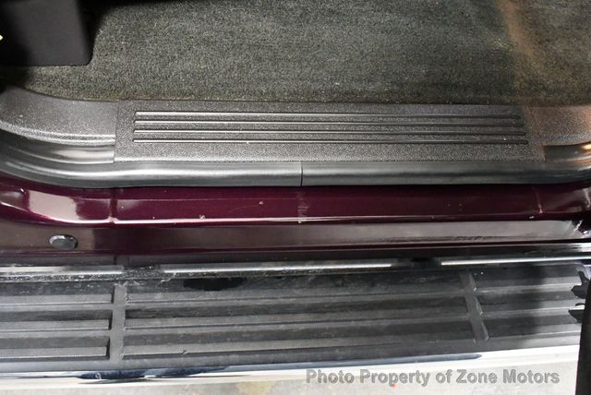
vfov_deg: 36.9
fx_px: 592
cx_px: 296
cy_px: 198
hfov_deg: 53.1
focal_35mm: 36
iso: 8000
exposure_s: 1/60
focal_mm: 18
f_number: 3.5
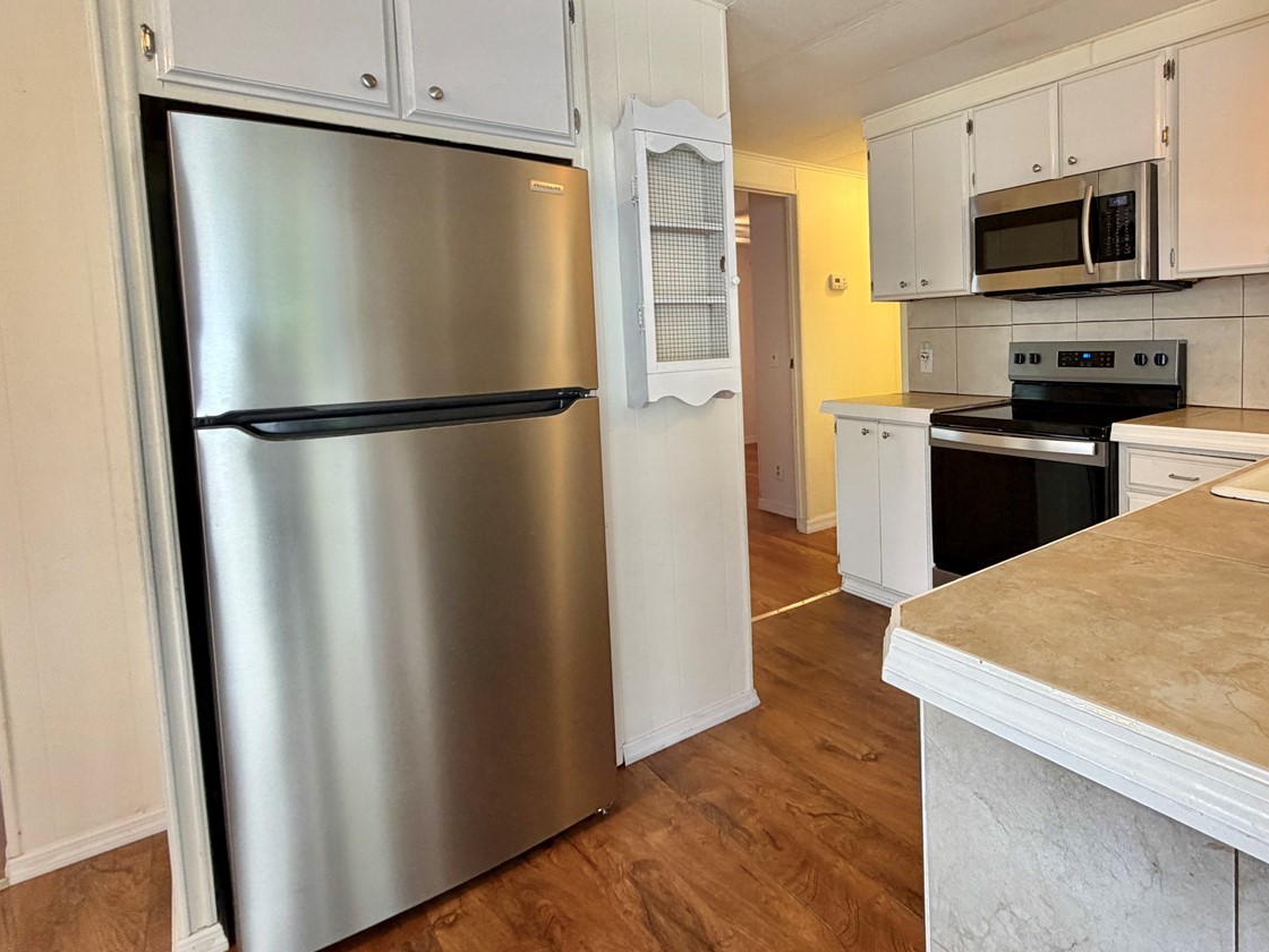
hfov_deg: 78.7
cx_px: 860
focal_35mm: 20
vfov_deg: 65.4
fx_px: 733
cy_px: 381
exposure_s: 1/60
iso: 200
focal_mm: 2.22
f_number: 2.2
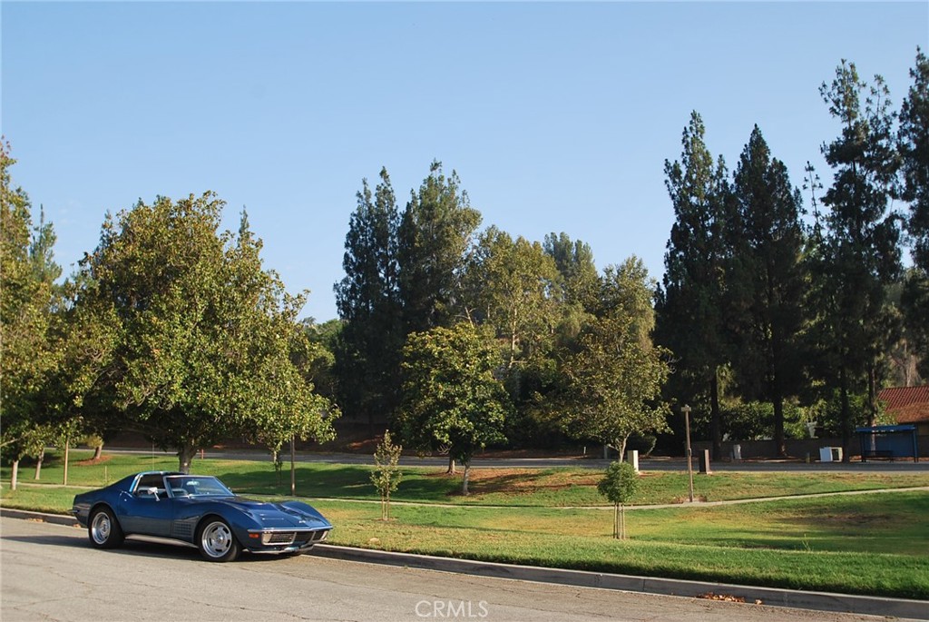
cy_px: 311
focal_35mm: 36
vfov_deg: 37.0
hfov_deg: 53.1
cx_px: 464
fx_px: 930
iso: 140
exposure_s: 1/125
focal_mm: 24
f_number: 5.6
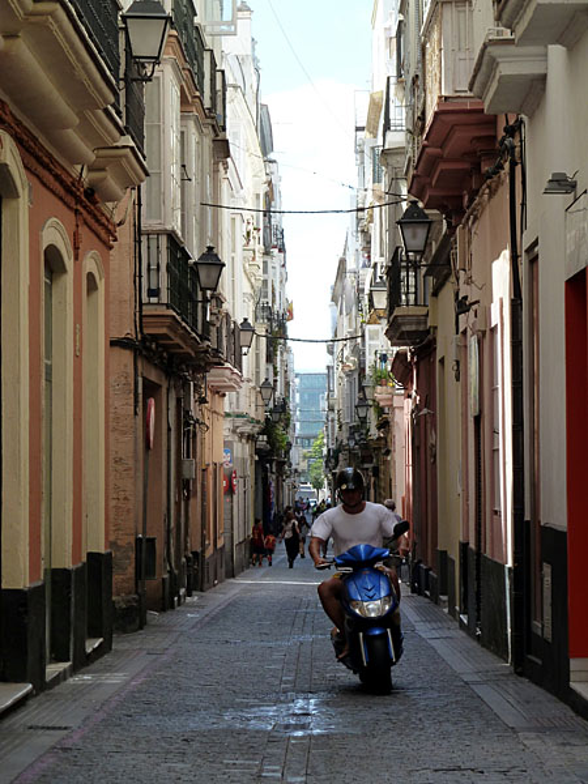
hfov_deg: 11.6
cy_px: 392
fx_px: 2899
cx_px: 294
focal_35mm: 128
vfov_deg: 15.4
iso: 125
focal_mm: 21
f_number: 4.4
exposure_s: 1/200
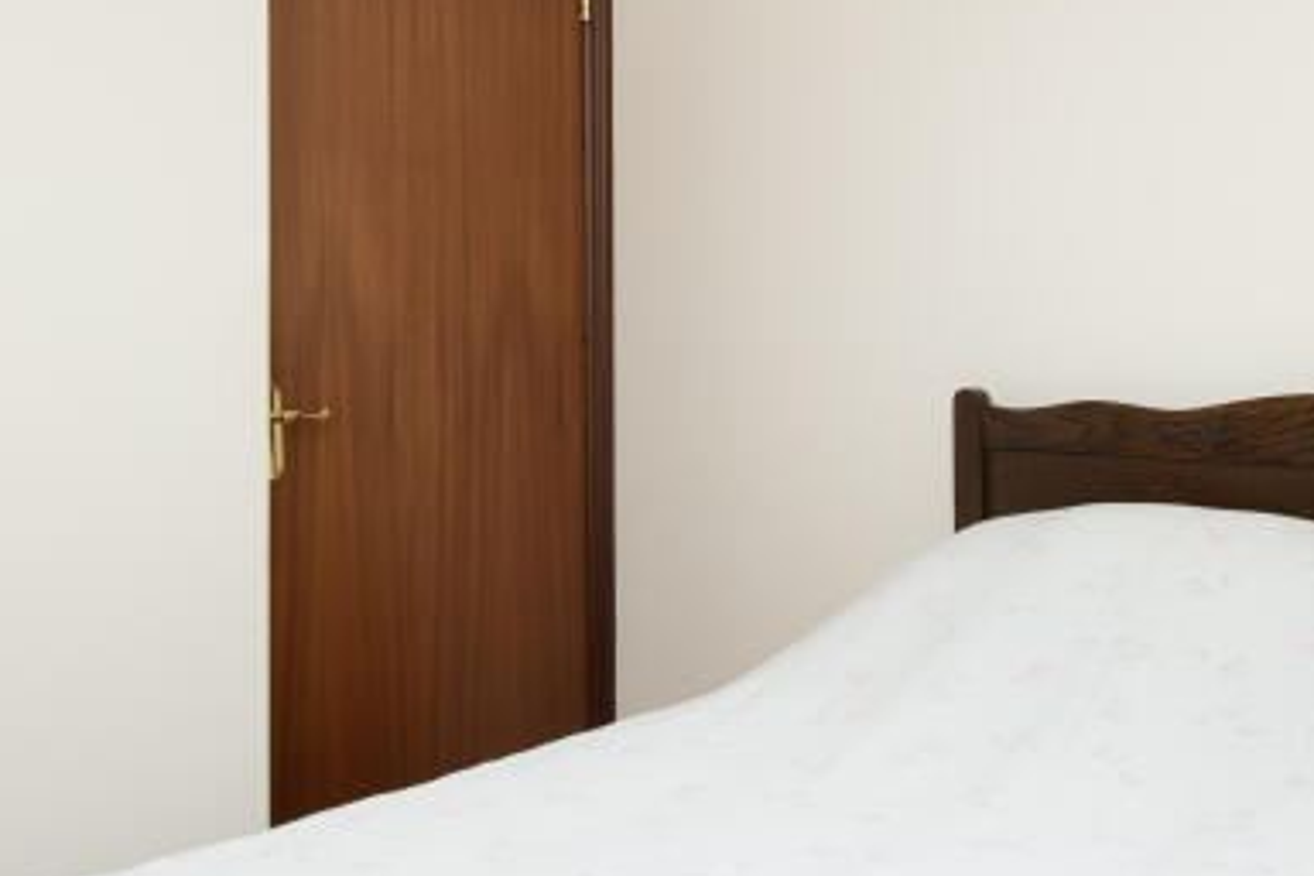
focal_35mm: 40
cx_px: 571
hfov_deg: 48.3
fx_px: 1460
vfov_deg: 33.4
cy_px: 414
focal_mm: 10
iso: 320
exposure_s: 1/13
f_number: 8
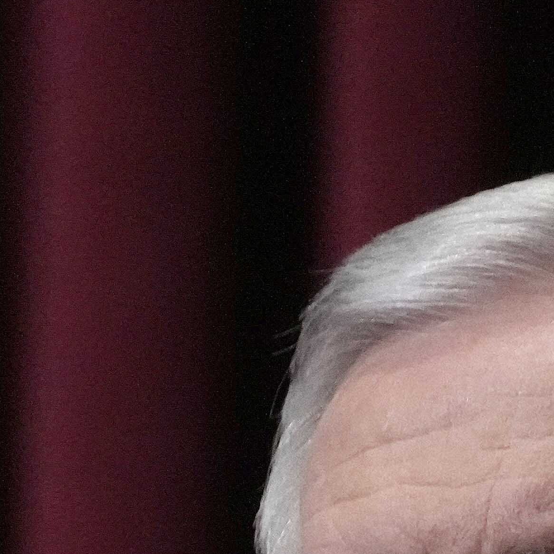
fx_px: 68389
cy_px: 1297
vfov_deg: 0.5
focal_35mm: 3777
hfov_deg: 0.5
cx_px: 851
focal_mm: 600
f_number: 6.3
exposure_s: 1/500
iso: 8000
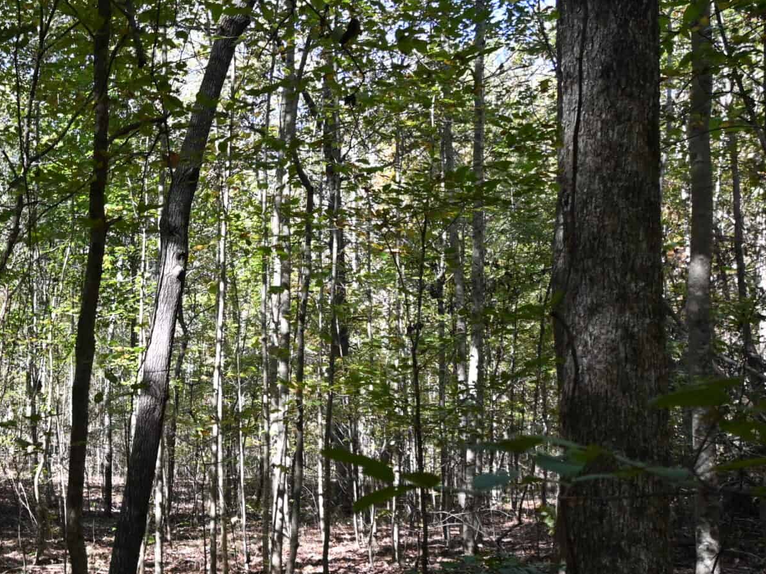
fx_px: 1084
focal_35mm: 49
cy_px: 458
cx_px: -34
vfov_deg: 29.0
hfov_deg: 34.6
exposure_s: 1/200
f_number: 5.3
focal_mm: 16
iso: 400
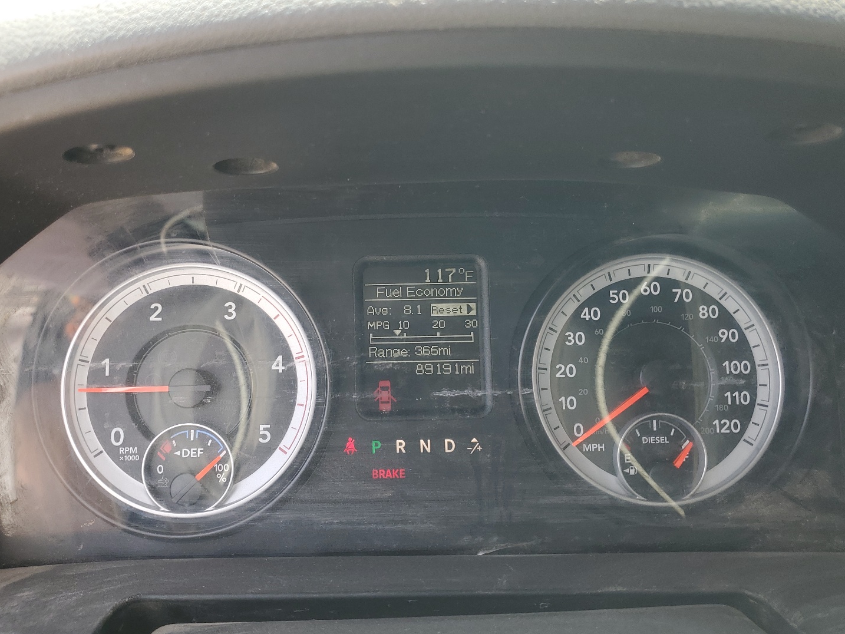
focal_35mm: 29
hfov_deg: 61.6
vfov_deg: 48.2
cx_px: 392
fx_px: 708
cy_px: 315
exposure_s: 1/270
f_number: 1.5
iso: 50
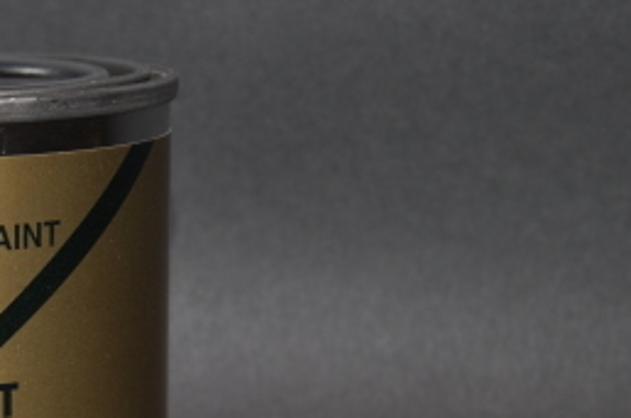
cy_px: 428
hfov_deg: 17.8
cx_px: -34
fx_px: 1959
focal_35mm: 112
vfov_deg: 12.0
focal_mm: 32
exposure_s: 1/125
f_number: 9
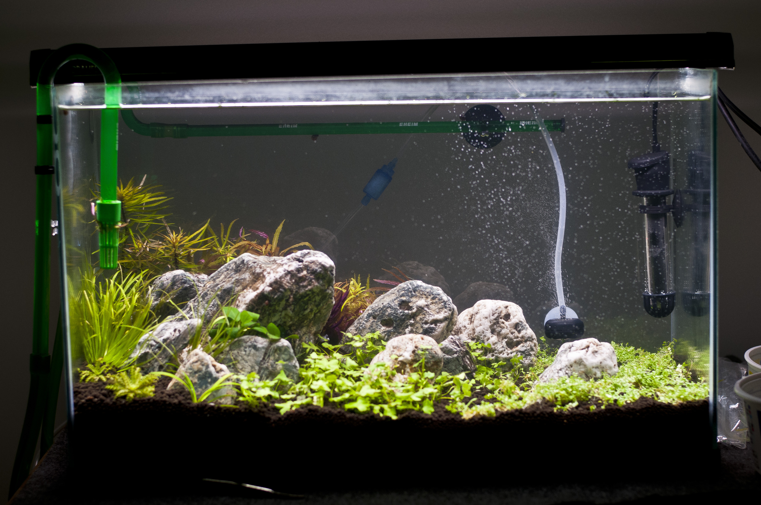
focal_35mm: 75
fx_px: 1583
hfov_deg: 27.0
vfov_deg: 18.1
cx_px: 380
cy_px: 252
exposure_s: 1/80
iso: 320
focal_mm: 50
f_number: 2.8
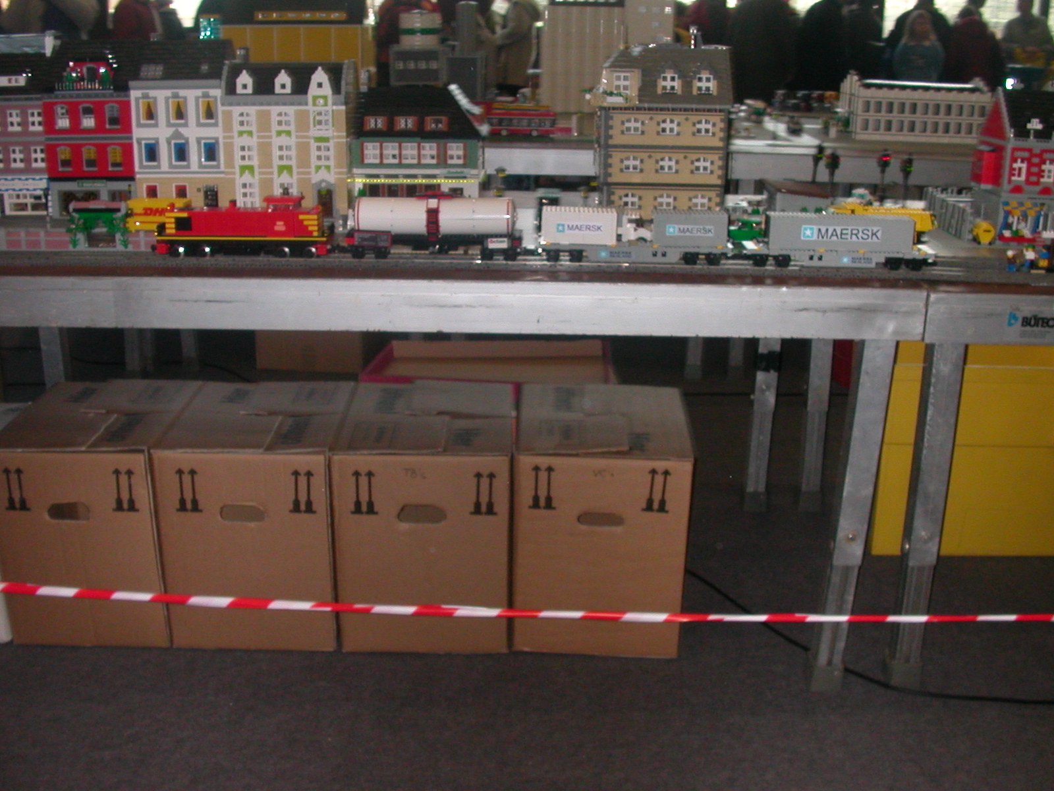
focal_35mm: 37
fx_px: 1127
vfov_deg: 38.7
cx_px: 527
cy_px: 396
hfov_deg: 50.1
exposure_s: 1/59.9
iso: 169
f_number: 4.5
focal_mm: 5.6
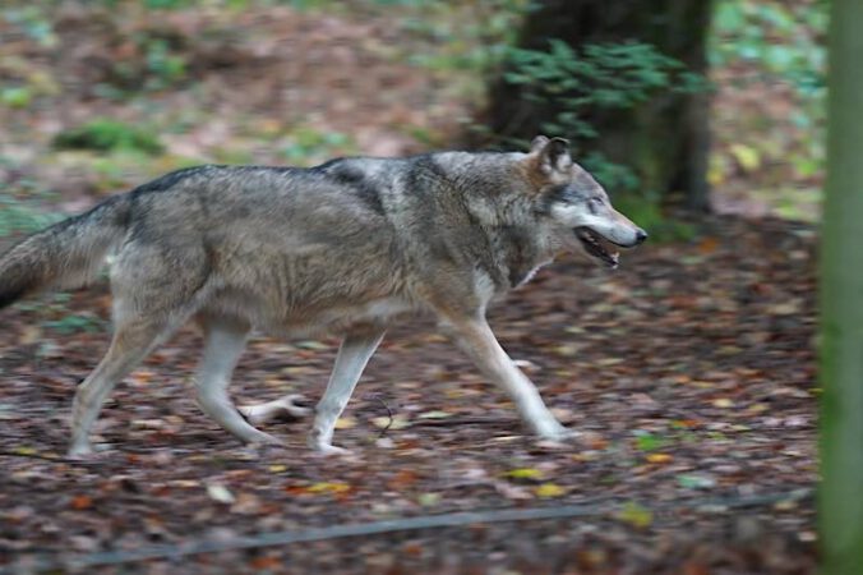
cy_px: 288
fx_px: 8937
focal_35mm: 373
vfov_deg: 3.7
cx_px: 432
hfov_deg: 5.5
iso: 2000
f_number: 5.6
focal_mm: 373
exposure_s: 1/50
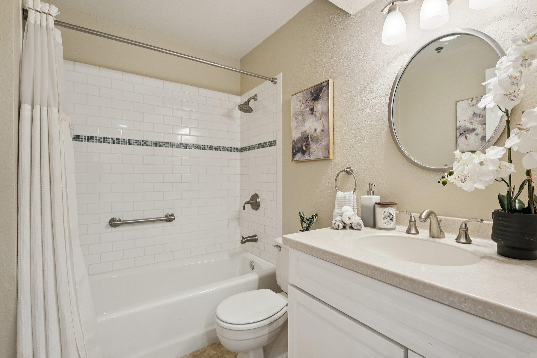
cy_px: 180
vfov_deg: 73.7
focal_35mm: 16
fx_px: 239
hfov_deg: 96.3
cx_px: 300
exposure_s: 1/30
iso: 800
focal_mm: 14
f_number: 8
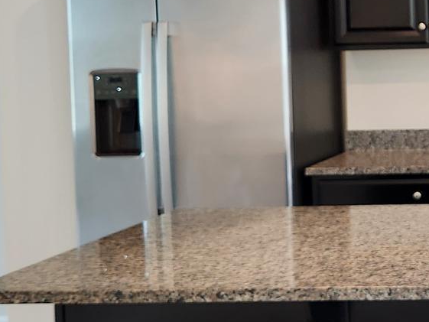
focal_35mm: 84
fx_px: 1041
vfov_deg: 17.5
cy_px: 86
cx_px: 585
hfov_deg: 20.8
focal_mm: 5.4
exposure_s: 1/120
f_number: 1.8
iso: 250
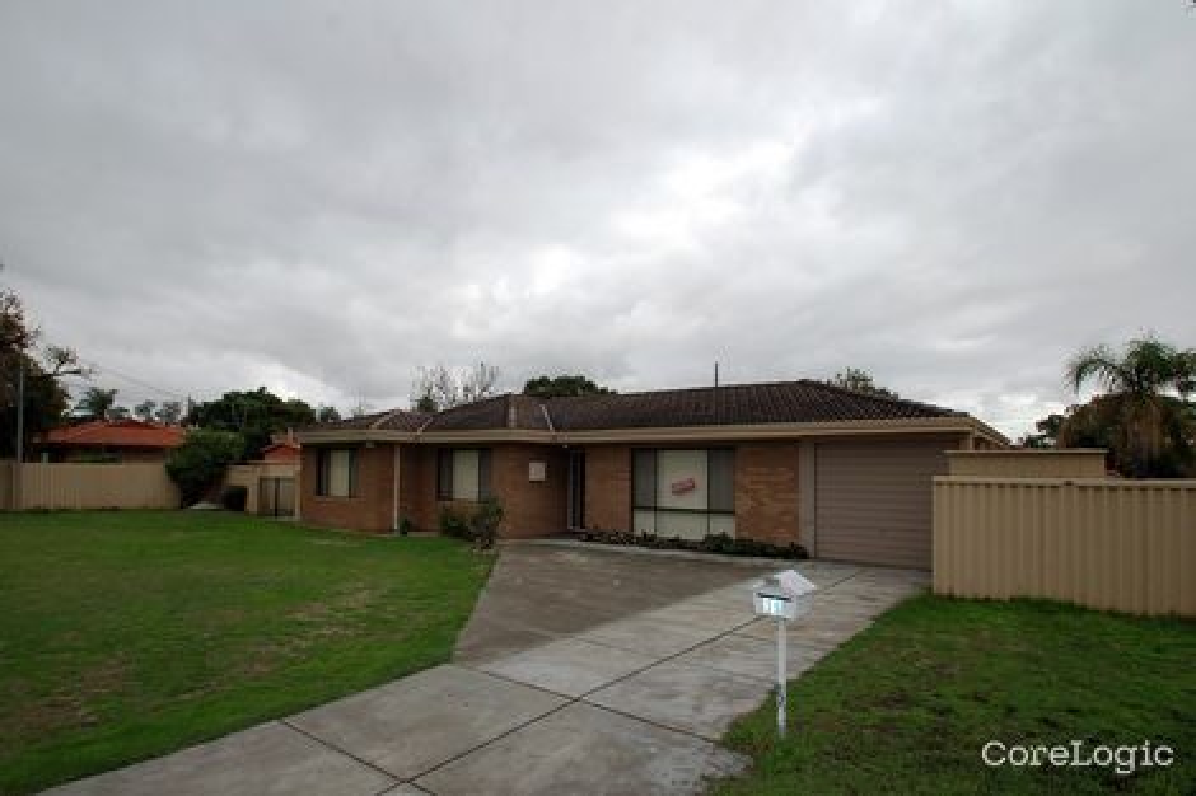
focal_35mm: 17
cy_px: 398
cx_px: 598
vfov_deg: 69.6
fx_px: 573
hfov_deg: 92.5
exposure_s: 1/200
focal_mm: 11.5
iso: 100
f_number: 9
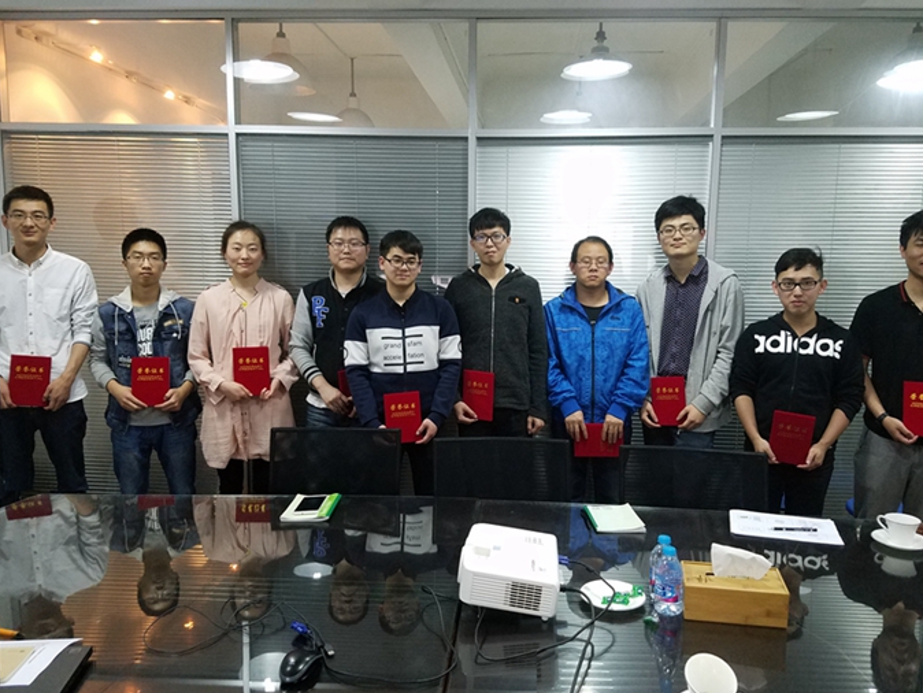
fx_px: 720
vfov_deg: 51.4
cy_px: 336
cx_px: 477
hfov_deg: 65.3
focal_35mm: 27
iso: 250
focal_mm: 4.2
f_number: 1.7
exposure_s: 1/25
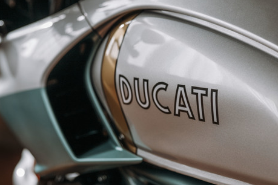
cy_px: 102
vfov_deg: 16.1
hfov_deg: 23.9
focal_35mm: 85
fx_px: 656
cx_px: 167
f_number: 3.2
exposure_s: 1/500
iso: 250
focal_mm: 50
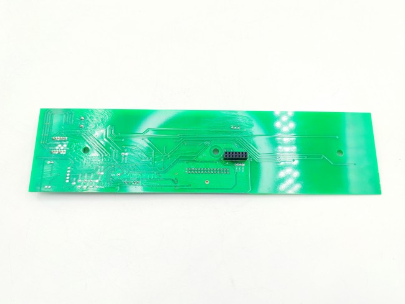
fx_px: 339
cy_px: 152
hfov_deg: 61.6
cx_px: 202
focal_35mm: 29
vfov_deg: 48.3
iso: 50
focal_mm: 6.72
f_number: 1.69
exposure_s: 1/222
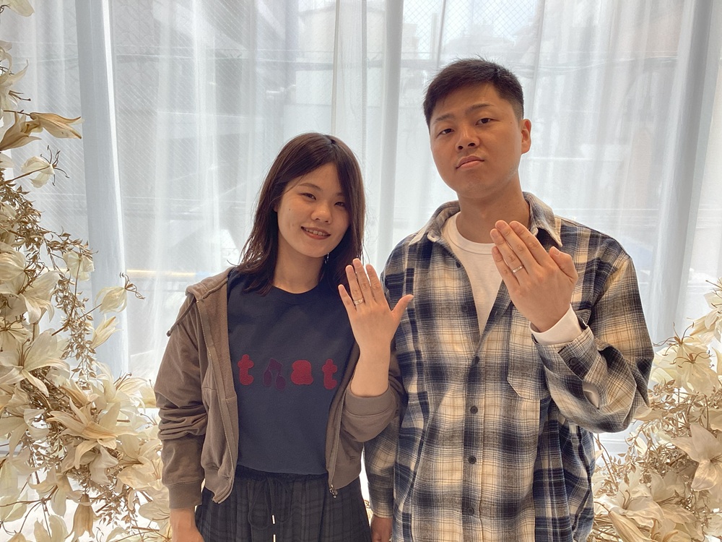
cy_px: 271
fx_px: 647
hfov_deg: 58.4
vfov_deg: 45.4
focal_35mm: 31
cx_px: 361
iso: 25
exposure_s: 1/120
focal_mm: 3.3
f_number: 2.4
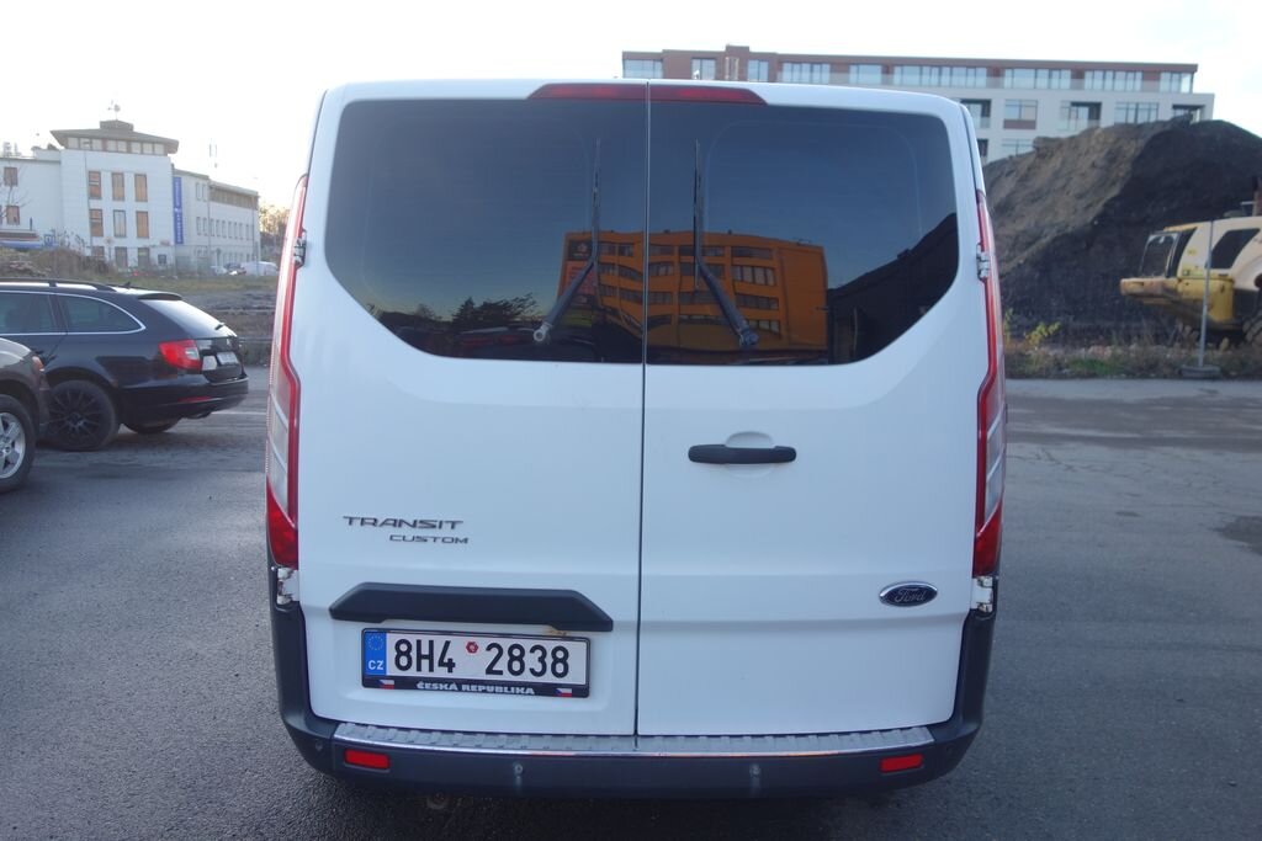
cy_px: 420
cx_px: 631
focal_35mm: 28
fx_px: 982
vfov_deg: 46.4
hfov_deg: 65.5
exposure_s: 1/100
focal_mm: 10.4
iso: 125
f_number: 2.5
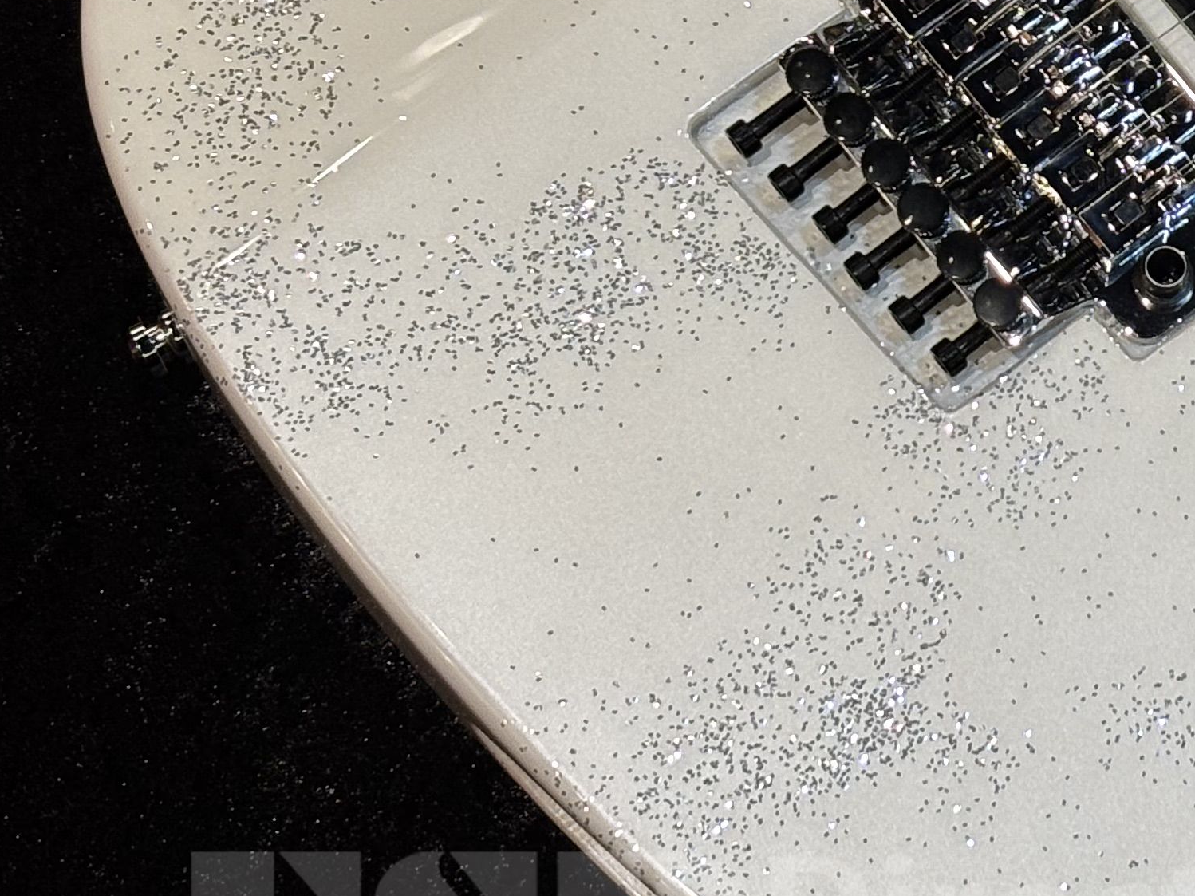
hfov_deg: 13.8
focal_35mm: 140
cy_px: -31
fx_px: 4832
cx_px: 1356
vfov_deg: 10.5
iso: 40
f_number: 1.6
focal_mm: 5.96
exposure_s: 1/60
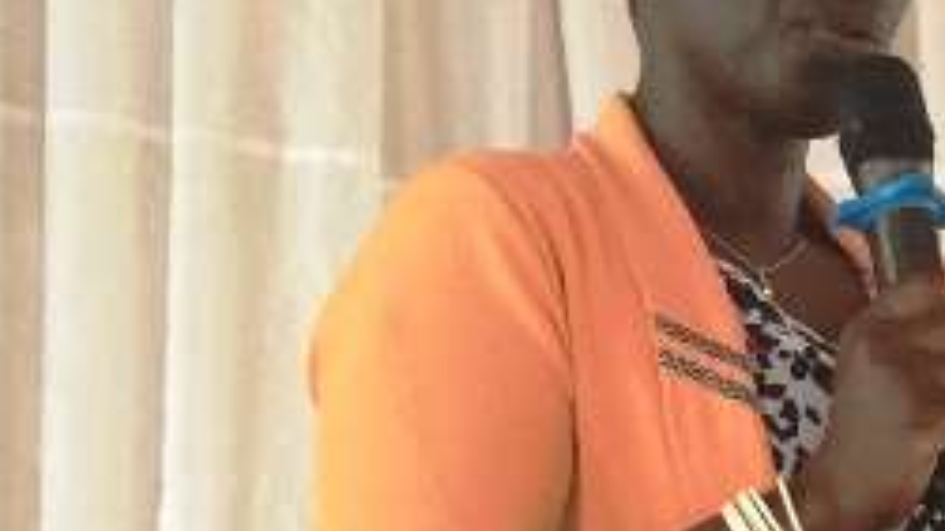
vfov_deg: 9.2
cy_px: 708
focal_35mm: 130
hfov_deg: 15.7
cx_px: 1218
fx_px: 3256
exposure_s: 1/24
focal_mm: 3.3
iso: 160
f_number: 2.4
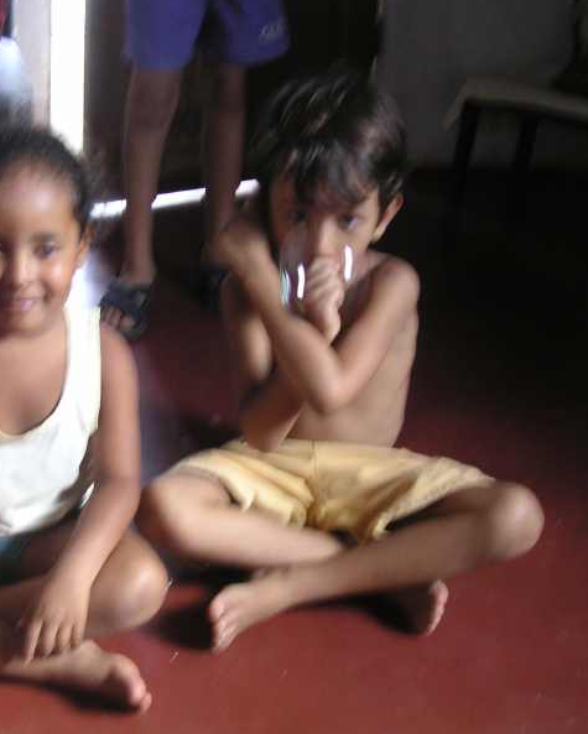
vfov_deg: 37.3
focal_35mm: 50
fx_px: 1087
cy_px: 365
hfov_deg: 30.1
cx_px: 199
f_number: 2.8
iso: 100
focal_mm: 6
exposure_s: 1/20
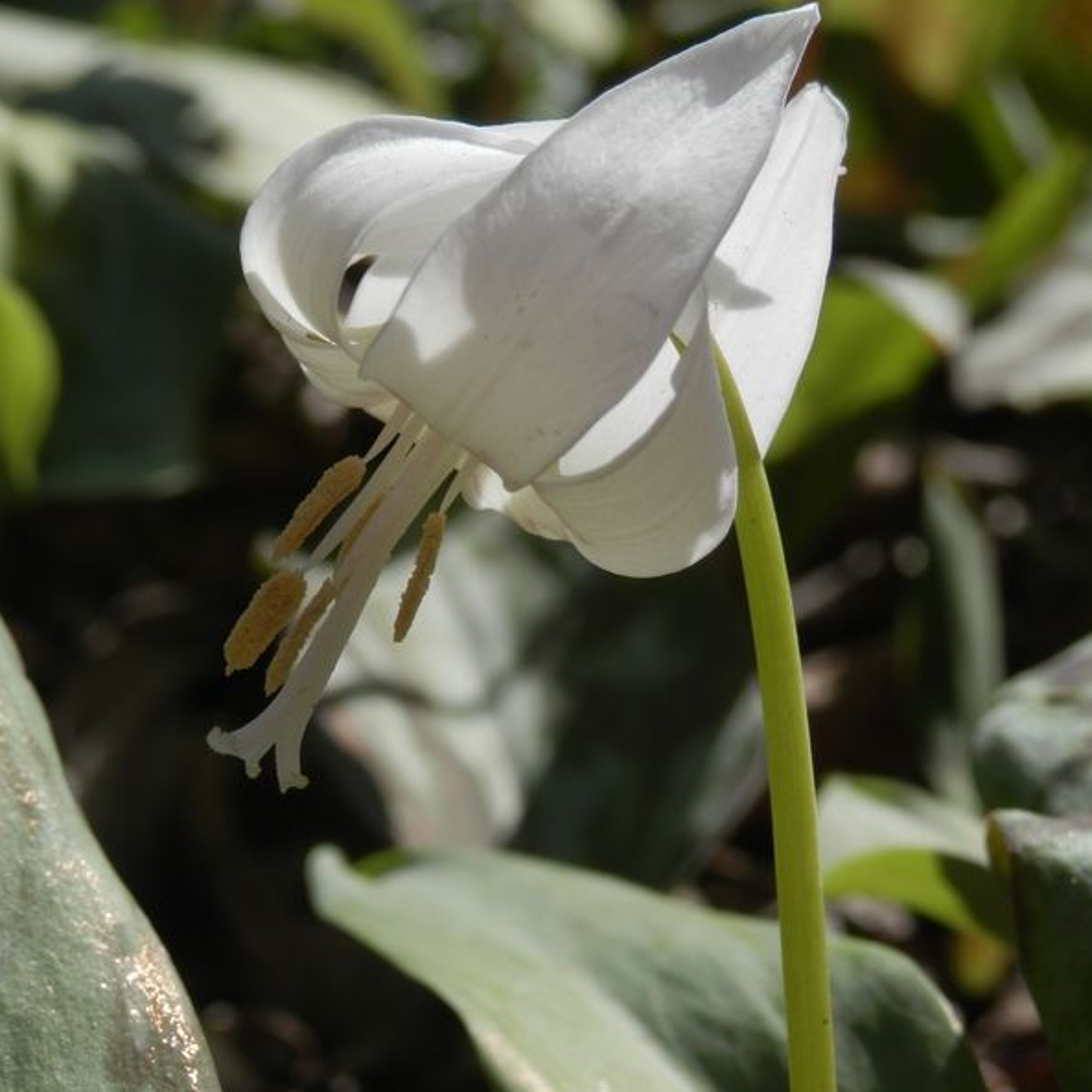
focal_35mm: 105
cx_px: 551
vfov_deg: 16.6
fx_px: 3747
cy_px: 639
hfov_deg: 16.6
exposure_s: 1/800
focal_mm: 15.8
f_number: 4.8
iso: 80
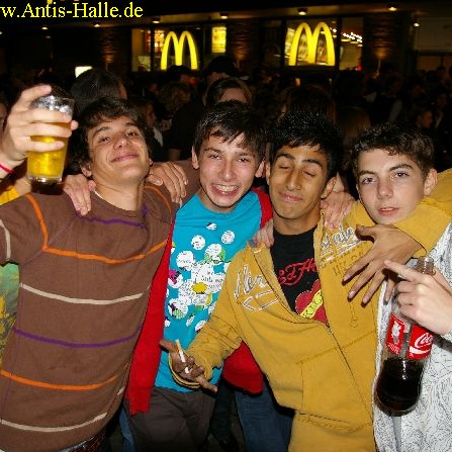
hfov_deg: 41.1
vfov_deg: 41.3
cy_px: 228
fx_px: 600
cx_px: 183
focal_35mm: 41
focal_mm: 21
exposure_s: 1/30
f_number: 4
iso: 200
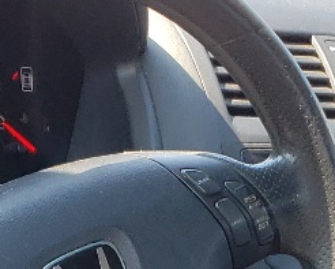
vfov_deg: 8.4
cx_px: 219
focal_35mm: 165
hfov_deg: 11.7
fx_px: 1637
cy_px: 706
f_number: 1.5
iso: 50
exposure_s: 1/217
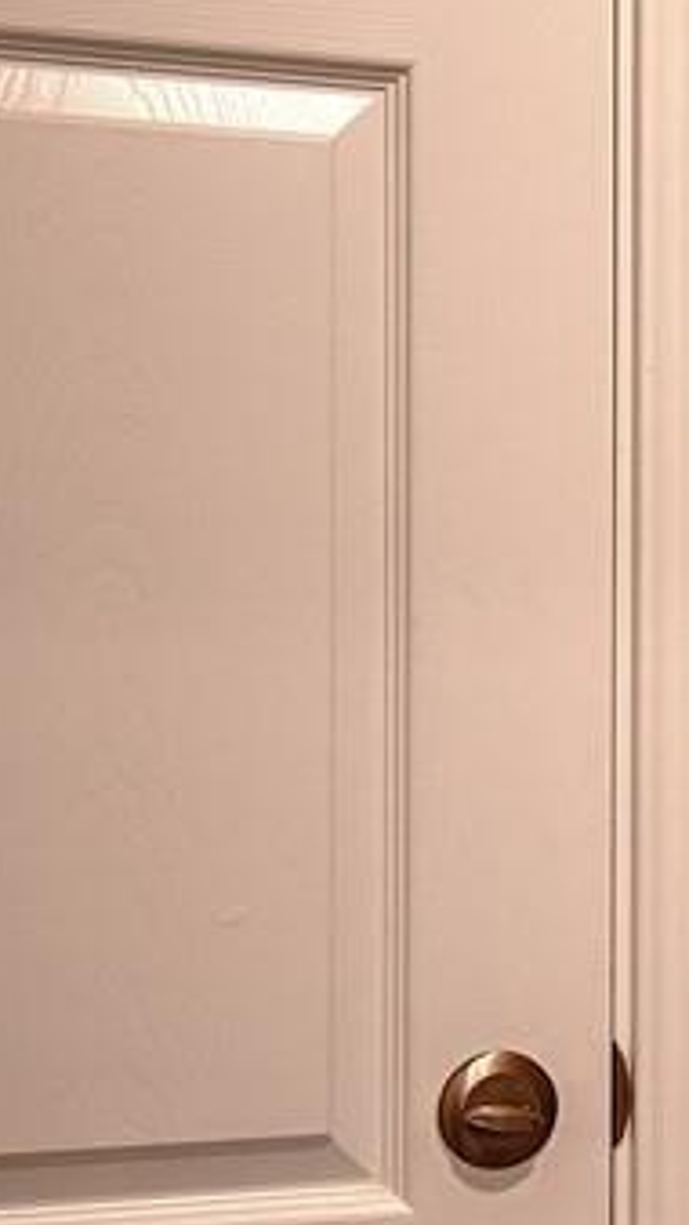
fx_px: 3607
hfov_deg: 9.7
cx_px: 1657
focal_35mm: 111
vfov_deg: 19.3
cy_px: 710
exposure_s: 1/3
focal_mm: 22
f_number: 9
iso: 160
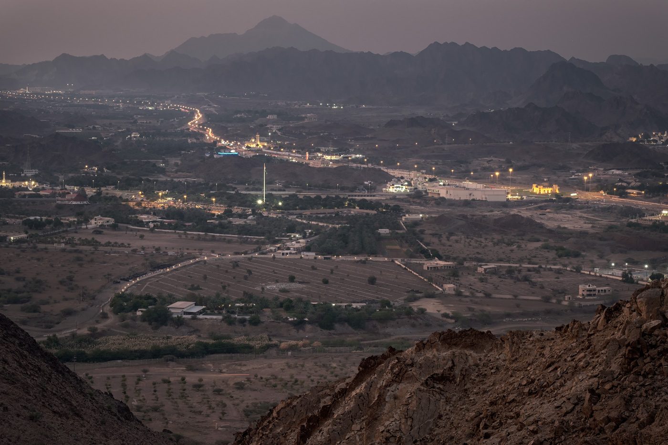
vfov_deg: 18.2
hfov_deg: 27.0
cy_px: 222
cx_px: 334
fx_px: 1391
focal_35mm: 75
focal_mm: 50
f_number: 11
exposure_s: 1.9
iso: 320
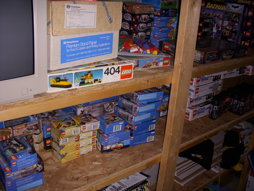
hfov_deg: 49.0
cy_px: 96
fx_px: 279
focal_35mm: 38
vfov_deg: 37.7
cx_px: 127
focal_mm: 6.3
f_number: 3.3
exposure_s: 1/30
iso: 100
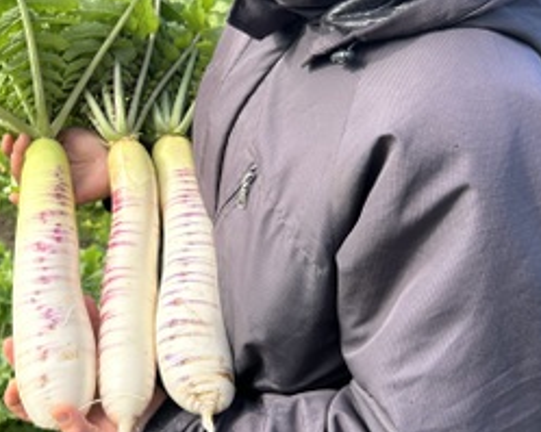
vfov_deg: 30.6
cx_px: 96
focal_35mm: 49
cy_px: 143
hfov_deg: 36.5
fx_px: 784
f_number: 1.5
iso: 50
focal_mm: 5.7
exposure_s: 1/880
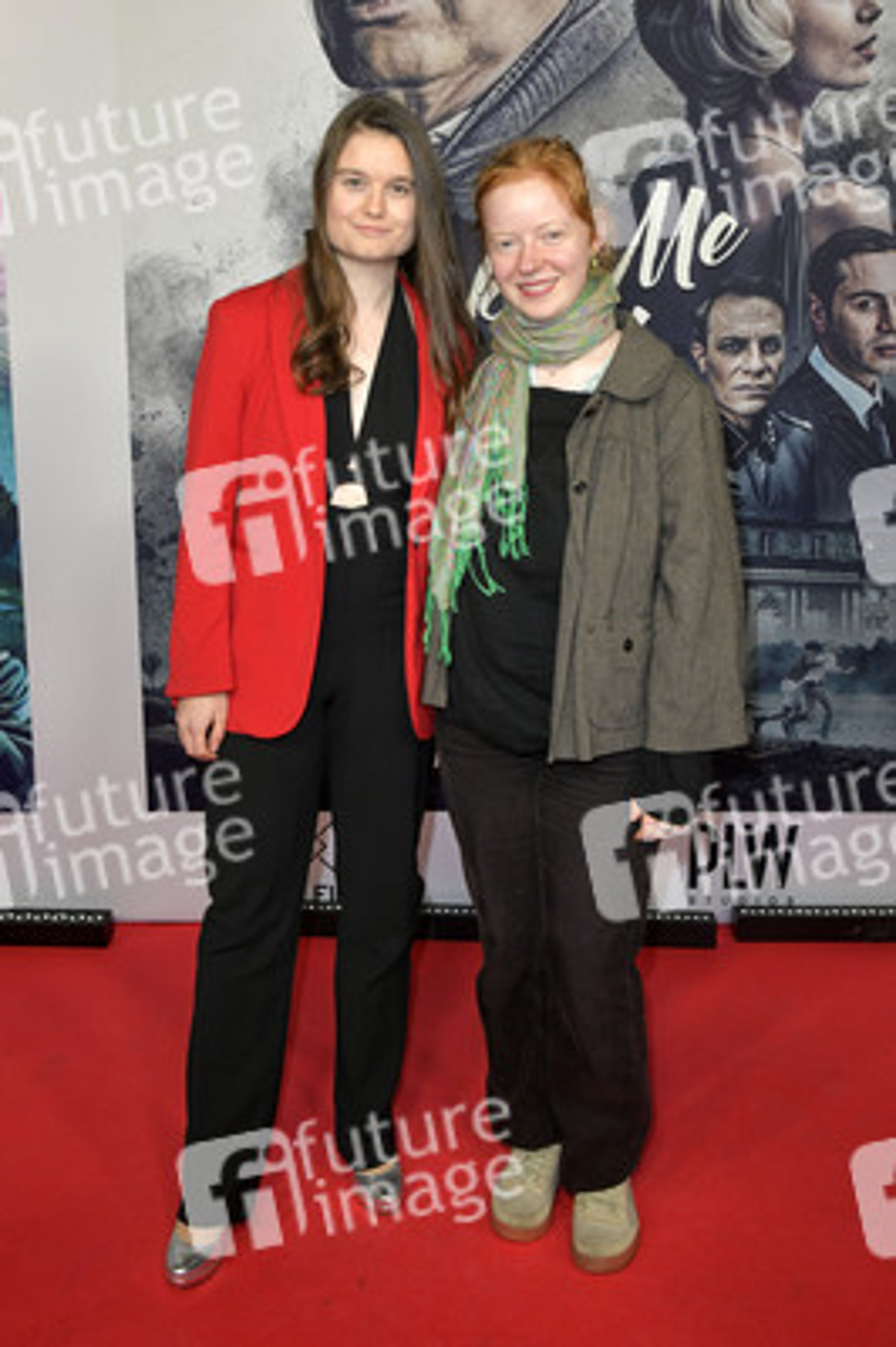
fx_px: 1159
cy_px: 674
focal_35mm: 31
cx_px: 448
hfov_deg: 42.3
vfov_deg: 60.3
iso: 1600
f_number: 9
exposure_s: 1/250
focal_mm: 31
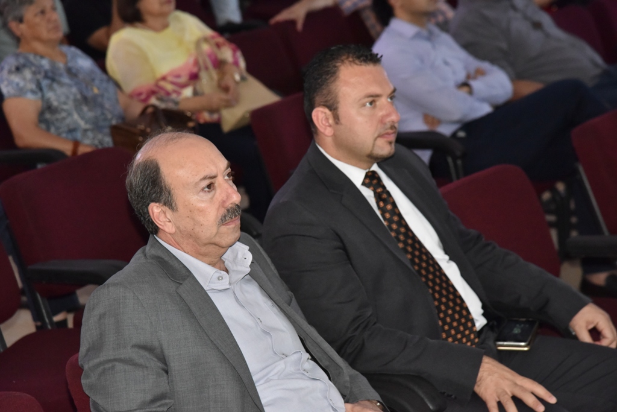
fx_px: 2057
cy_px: 206
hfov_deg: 17.1
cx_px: 308
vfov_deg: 11.4
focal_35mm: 120
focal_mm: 120
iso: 3200
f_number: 7.1
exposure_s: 1/60
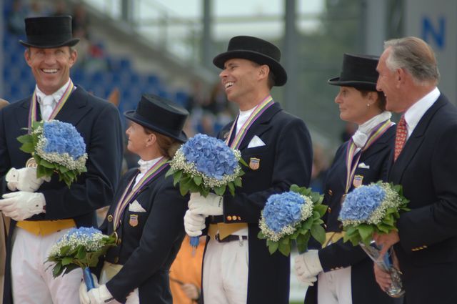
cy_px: 152
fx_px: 5705
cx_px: 228
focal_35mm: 450
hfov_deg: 4.6
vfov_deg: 3.0
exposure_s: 1/200
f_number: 5.6
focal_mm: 300
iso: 200
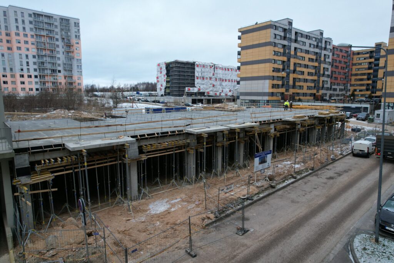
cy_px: 132
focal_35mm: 22
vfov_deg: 57.2
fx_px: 241
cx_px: 197
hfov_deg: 78.6
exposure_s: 1/120
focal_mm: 8.38
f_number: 2.8
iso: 100
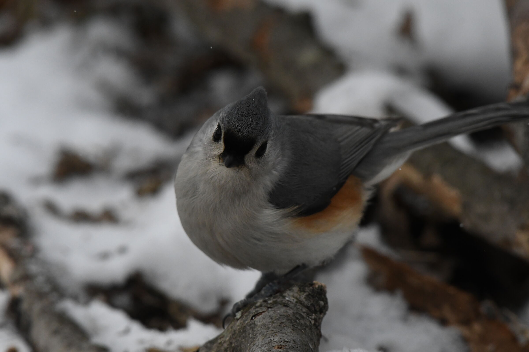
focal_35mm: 750
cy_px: 176
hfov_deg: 2.7
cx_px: 264
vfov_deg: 1.8
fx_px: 11020
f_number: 7.1
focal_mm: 500
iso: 2500
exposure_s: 1/2500
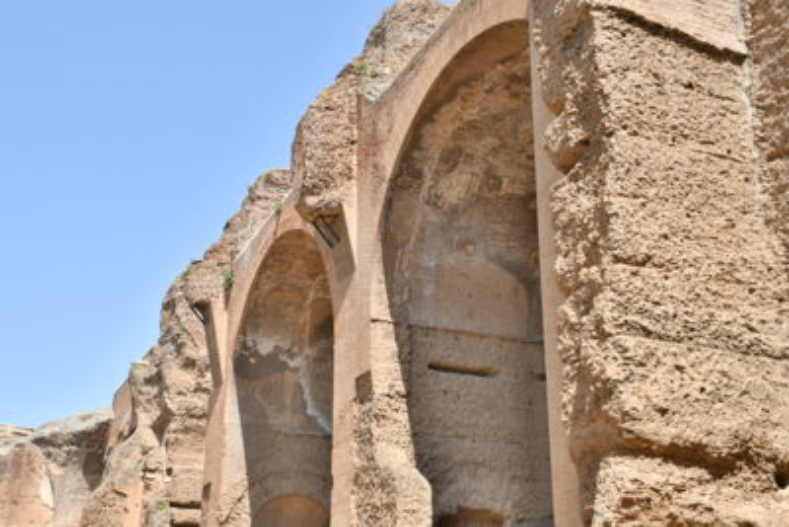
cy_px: 264
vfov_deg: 34.2
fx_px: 855
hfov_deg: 49.5
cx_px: 394
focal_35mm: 39
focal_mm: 26
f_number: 3.8
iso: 100
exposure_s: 1/250
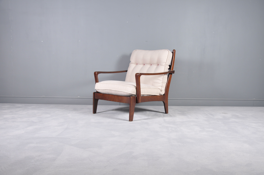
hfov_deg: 53.2
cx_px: 132
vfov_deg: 36.8
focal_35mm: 36
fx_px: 264
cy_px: 88
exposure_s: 1/5
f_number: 8
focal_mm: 24
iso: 400
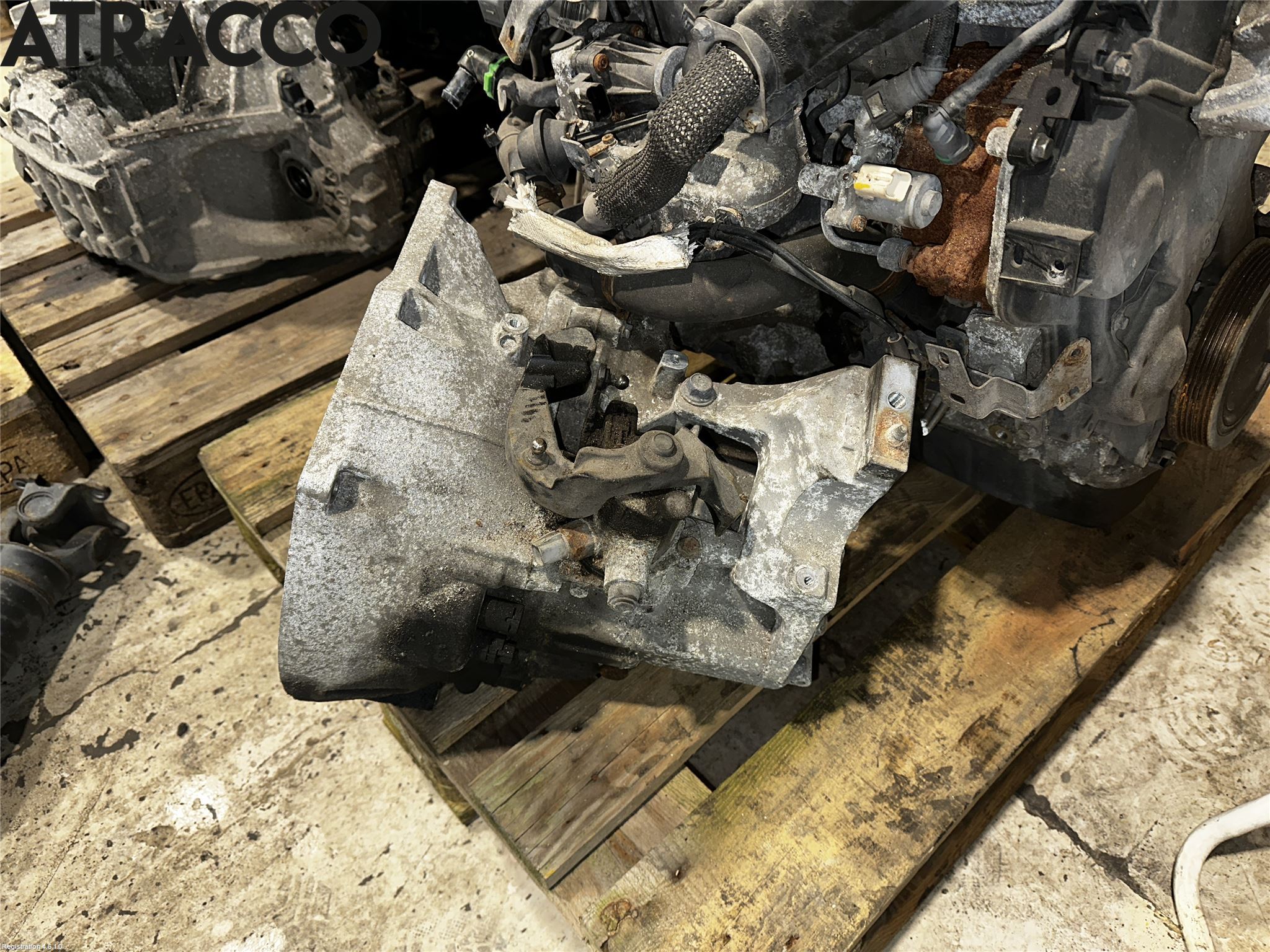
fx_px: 881
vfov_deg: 56.8
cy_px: 476
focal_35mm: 24
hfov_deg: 71.6
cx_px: 635
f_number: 1.78
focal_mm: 6.86
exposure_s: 1/44
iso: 64
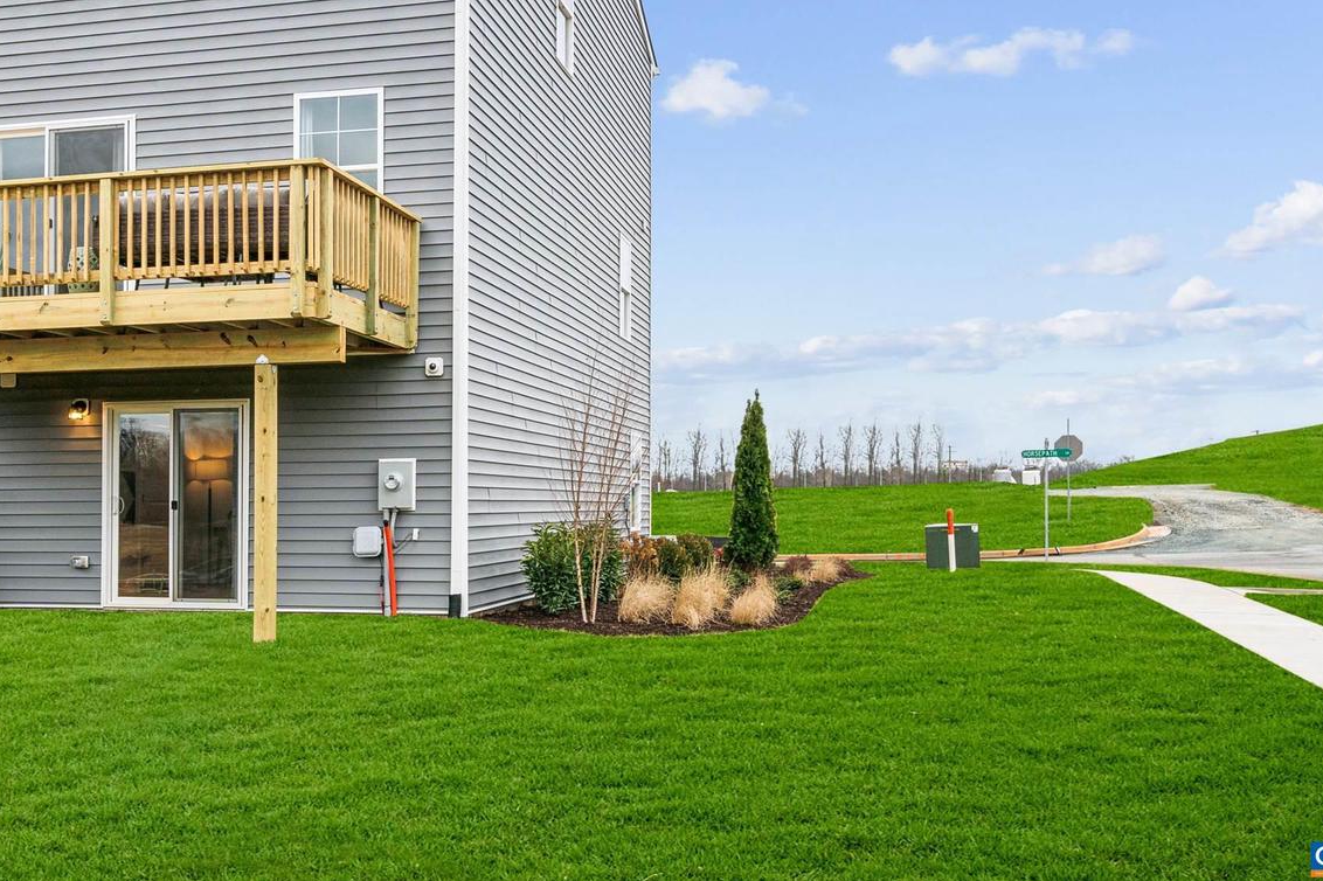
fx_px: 1396
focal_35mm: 38
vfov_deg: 33.2
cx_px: 200
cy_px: 86
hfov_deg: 47.0
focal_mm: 21
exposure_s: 1/125
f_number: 8
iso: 160
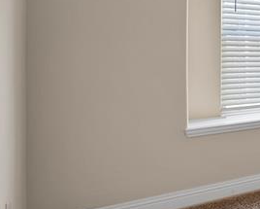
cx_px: 487
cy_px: 31
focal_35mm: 43
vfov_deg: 33.5
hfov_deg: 21.4
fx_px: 331
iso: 640
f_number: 9
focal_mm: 12
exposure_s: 1/5
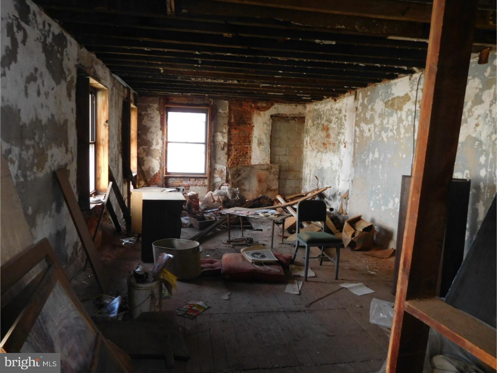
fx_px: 359
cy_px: 186
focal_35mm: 25
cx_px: 248
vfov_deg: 54.9
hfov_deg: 69.4
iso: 250
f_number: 3.4
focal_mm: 4.5
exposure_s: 1/30
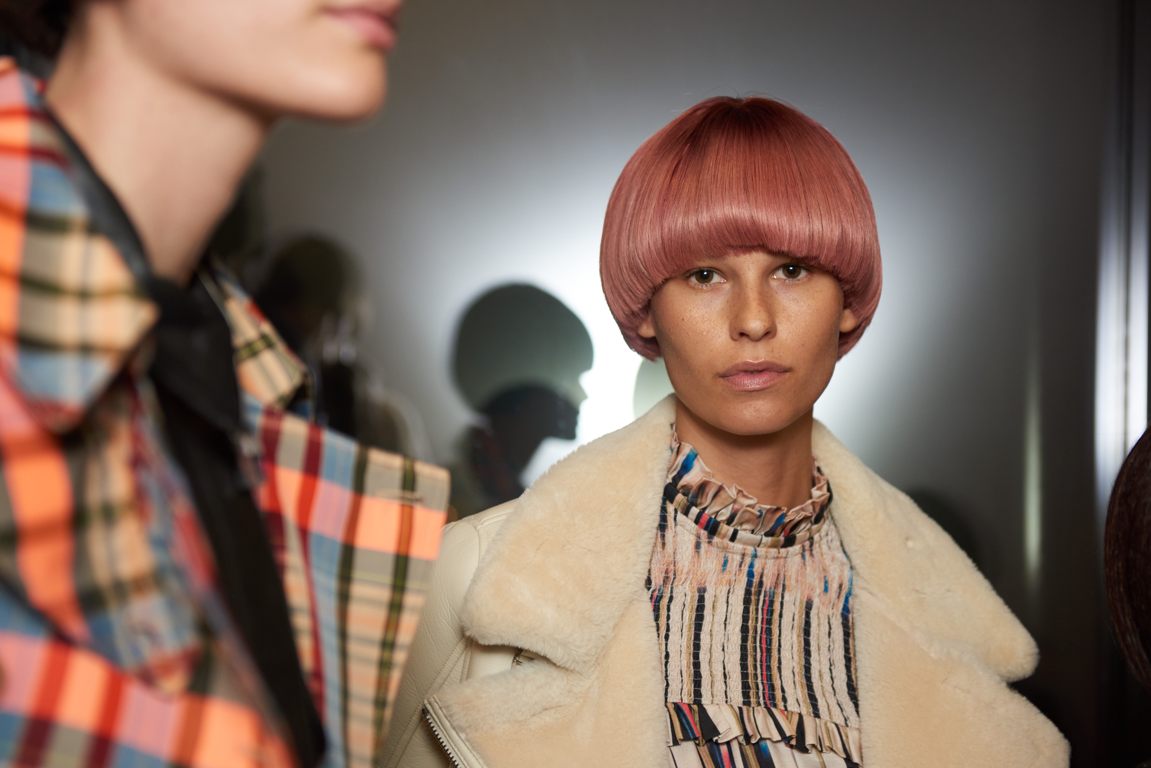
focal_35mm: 70
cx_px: 576
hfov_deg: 28.8
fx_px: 2239
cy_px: 384
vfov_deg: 19.5
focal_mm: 70
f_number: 4
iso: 640
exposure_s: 1/200
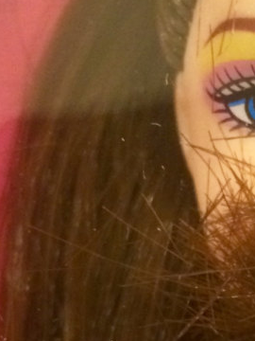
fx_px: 1188
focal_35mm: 121
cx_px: 308
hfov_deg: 12.0
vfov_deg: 15.6
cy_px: 419
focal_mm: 4.15
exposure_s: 1/15
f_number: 2.2
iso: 400
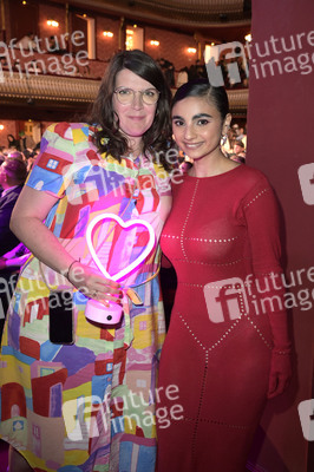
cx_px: 157
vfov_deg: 55.8
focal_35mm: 34
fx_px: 446
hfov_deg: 38.8
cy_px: 236
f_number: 5.6
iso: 2000
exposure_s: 1/30
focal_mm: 34
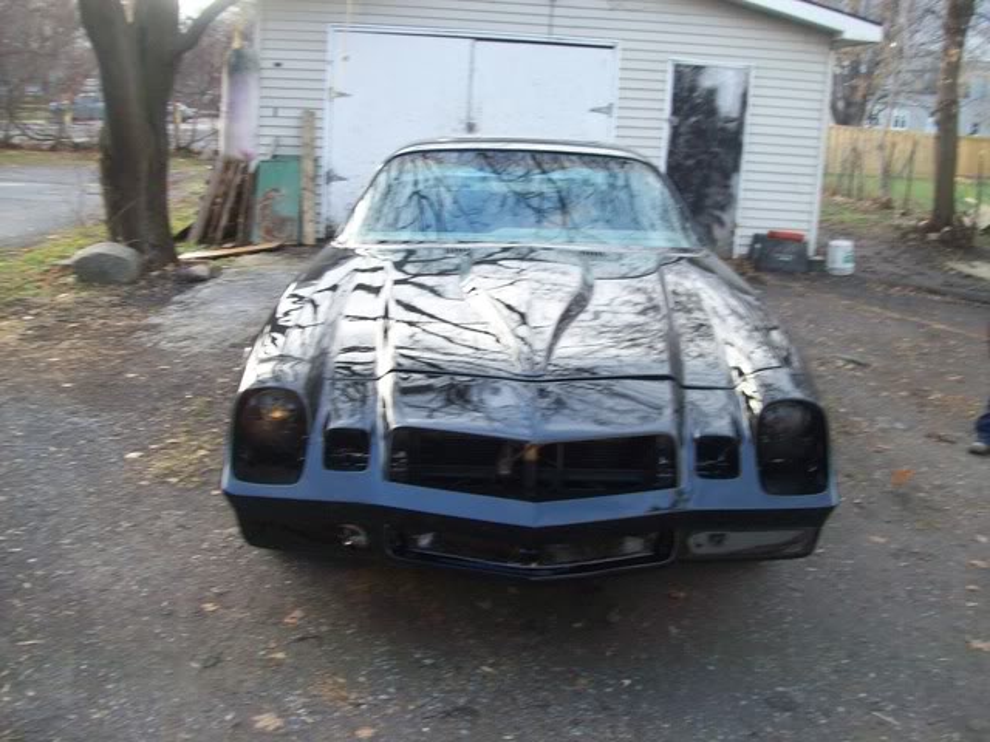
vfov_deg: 39.7
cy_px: 371
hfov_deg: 51.4
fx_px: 1030
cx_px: 495
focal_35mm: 36
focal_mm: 6
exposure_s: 1/76
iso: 80
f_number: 2.7
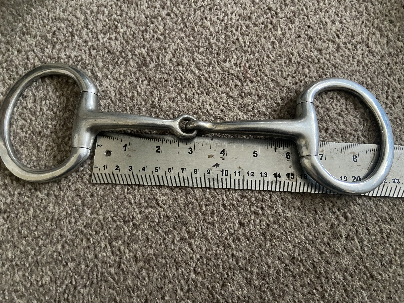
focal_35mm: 26
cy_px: 152
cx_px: 202
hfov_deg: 67.3
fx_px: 303
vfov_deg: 53.1
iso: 800
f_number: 1.8
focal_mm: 4.25
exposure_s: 1/30
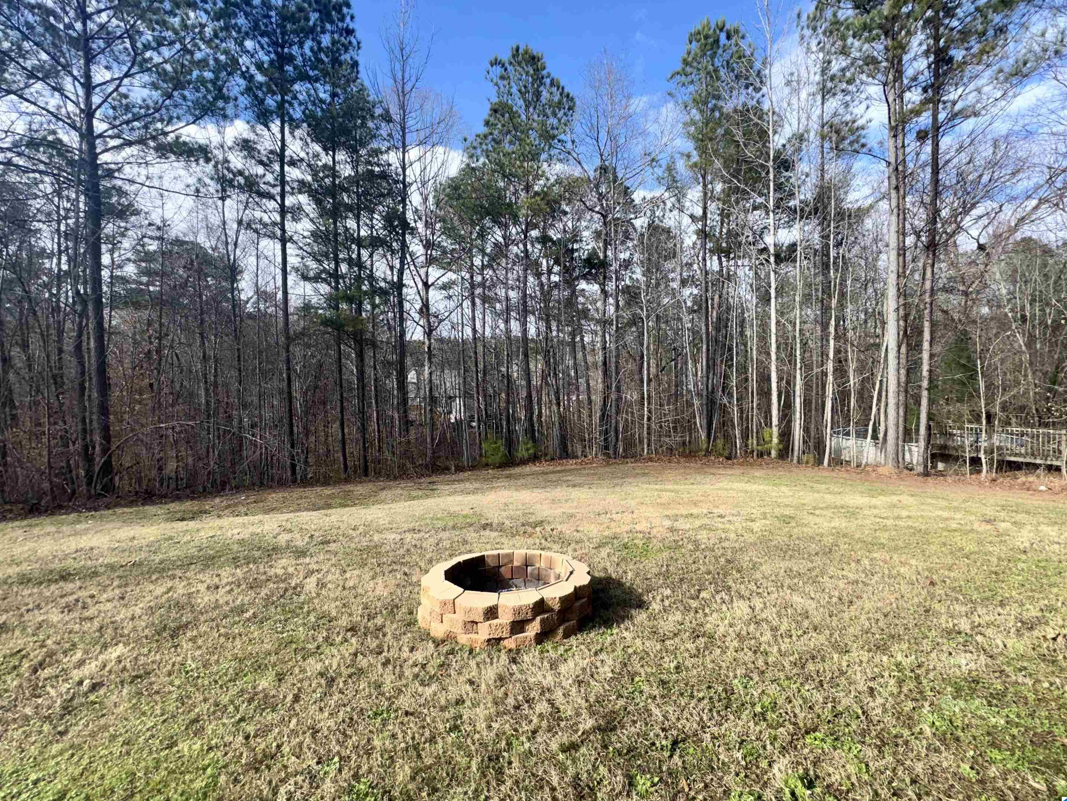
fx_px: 462
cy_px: 385
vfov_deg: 81.7
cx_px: 535
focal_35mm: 15
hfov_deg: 98.2
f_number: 2.2
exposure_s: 1/741
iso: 32
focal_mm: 2.22
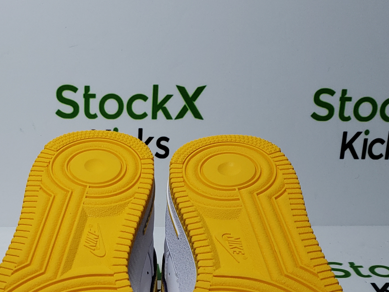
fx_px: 674
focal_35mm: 60
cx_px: 114
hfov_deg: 31.8
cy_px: 285
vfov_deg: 23.5
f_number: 1.5
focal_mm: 4.3
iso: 50
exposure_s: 1/720
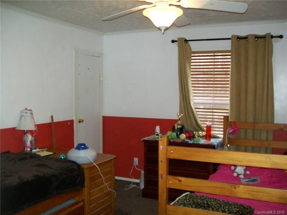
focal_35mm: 36
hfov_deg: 51.4
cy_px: 108
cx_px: 144
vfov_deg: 39.7
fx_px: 298
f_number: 2.7
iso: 160
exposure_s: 1/60
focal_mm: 6
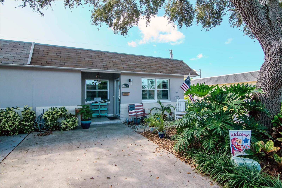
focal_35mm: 18
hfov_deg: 90.0
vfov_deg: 67.4
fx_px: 141
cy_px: 94
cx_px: 141
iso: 800
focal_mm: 12
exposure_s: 1/400
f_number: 9
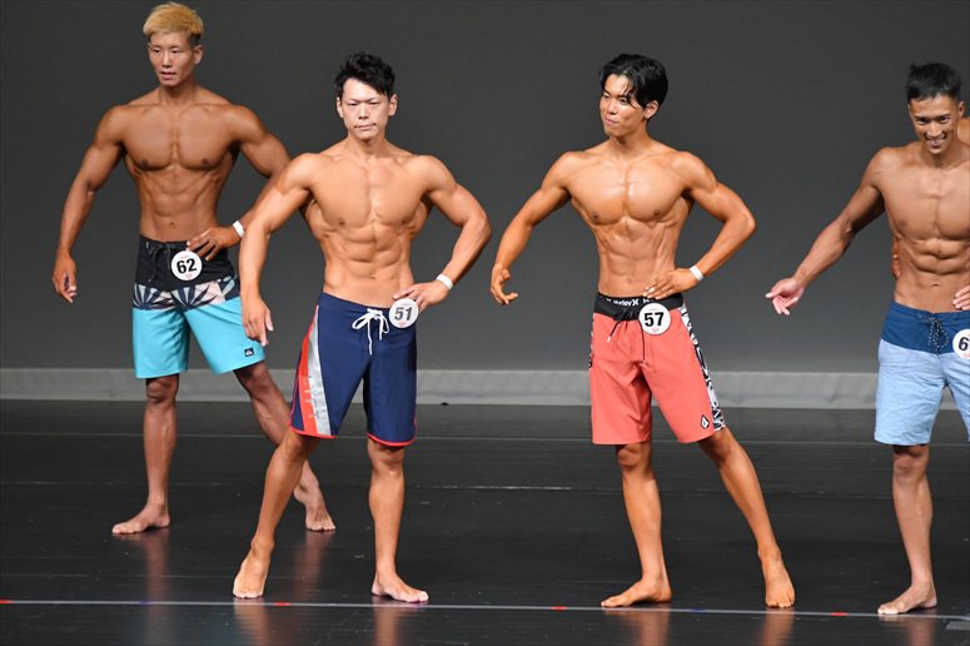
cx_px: 485
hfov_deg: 6.0
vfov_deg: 4.0
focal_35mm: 345
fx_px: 9291
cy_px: 323
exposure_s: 1/400
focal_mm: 230
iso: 4000
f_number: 5.6
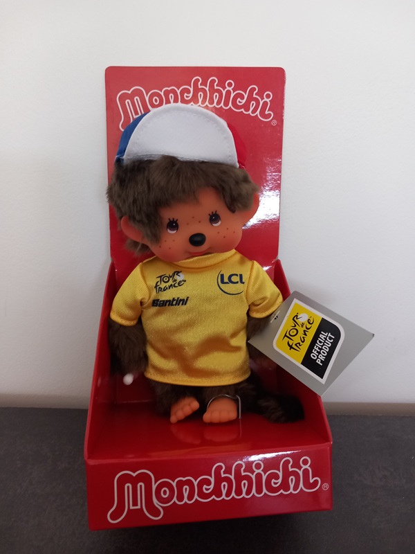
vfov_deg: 65.3
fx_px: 432
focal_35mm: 27
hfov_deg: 51.4
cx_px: 208
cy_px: 277
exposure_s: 1/25
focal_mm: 4
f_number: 1.8
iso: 250
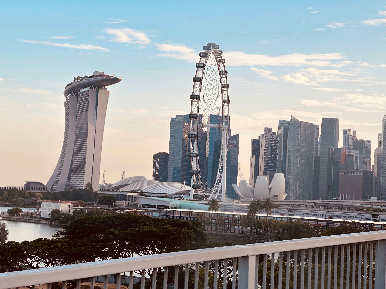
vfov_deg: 19.1
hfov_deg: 25.3
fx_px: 859
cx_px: 193
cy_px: 144
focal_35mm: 77
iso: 32
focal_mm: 9
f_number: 2.8
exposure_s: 1/264
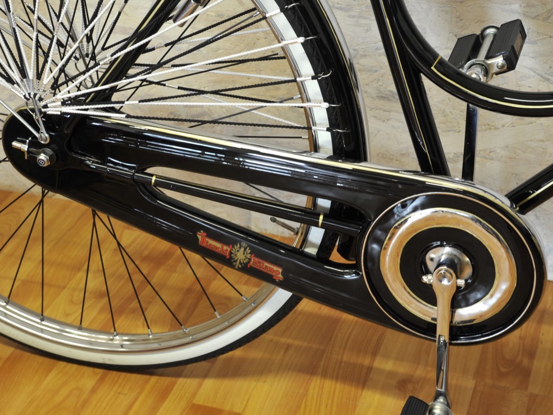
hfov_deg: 25.3
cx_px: 265
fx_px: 1230
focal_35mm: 77
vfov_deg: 19.1
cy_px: 205
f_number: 11
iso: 800
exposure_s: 1/2.5
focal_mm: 70
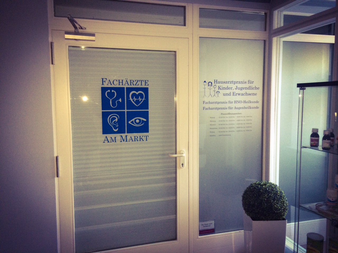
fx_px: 293
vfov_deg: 46.8
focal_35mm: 30
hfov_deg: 60.0
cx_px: 169
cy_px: 126
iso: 250
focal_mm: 4.12
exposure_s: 1/30
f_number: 2.2
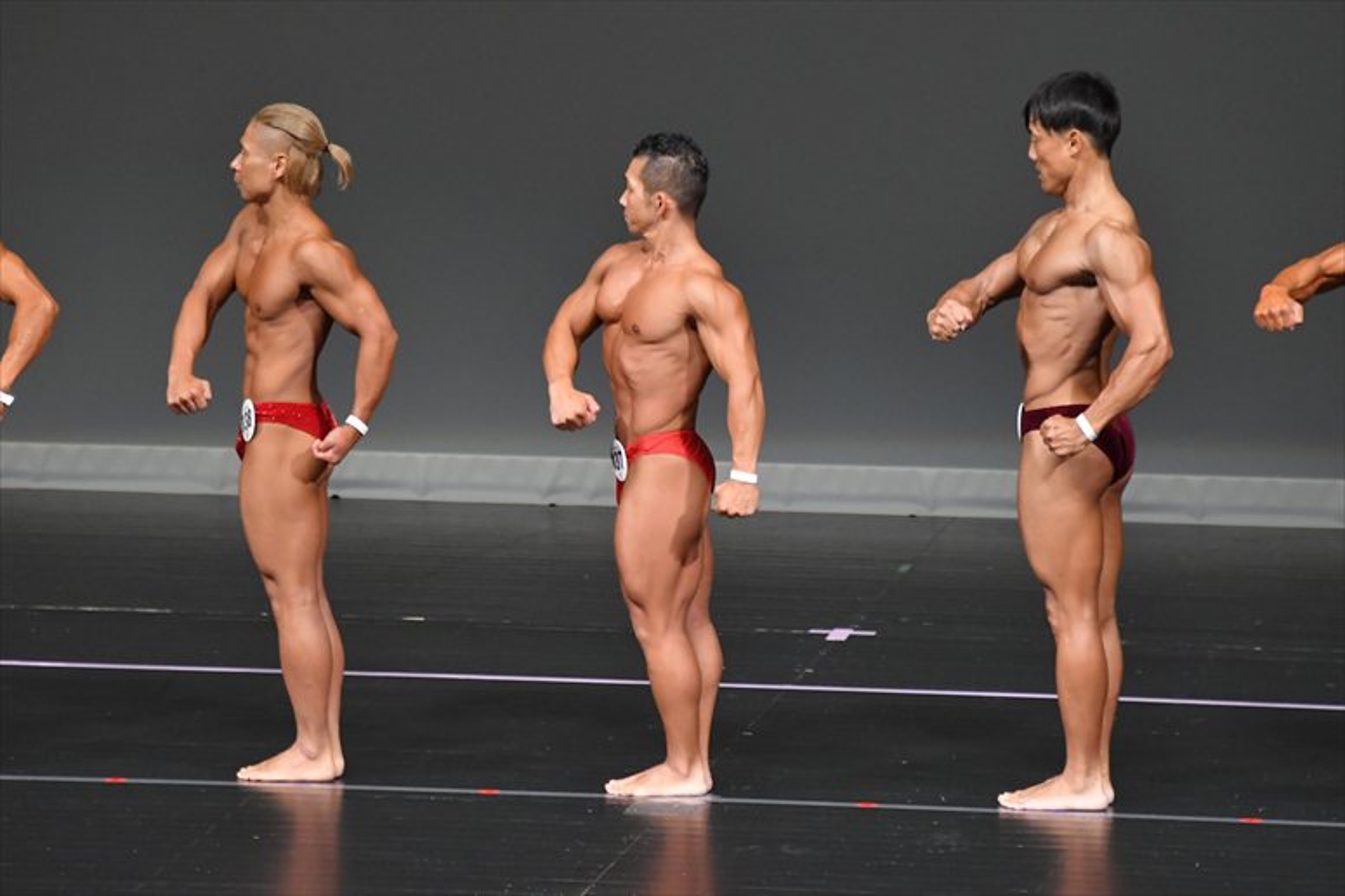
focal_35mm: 345
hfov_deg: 6.0
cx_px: 672
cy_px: 448
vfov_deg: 4.0
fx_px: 12883
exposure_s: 1/400
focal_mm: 230
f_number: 5.6
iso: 4000
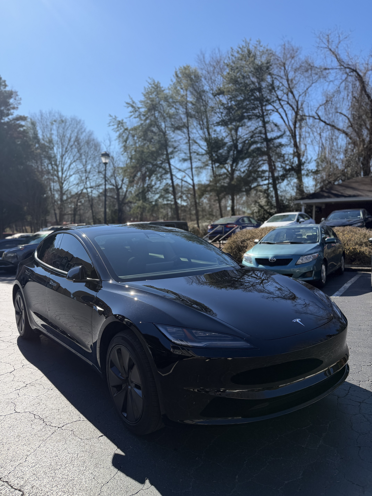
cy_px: 248
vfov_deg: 71.6
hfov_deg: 56.8
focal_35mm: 24
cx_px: 186
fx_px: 344
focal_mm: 6.76
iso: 80
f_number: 1.78
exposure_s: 1/3425
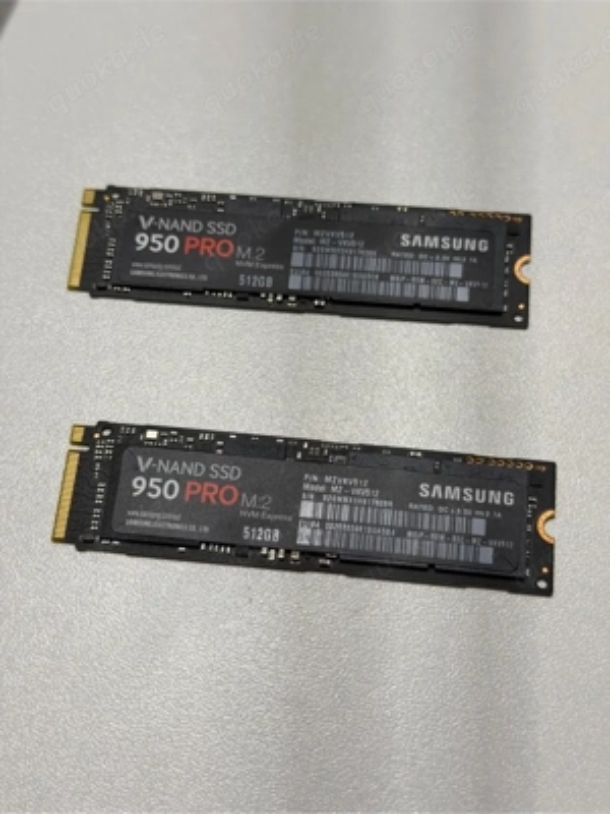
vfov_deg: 39.7
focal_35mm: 48
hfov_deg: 30.3
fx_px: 1128
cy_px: 407
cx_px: 305
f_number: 1.78
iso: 250
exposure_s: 1/33
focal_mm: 6.76
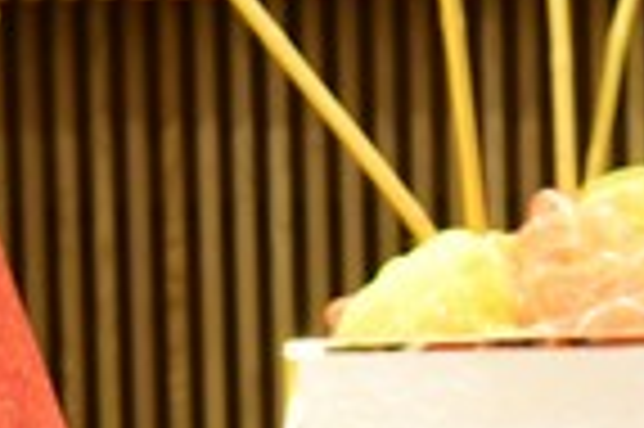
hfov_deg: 7.3
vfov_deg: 4.8
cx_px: 757
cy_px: 725
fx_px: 5039
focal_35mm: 282
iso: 2500
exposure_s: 1/125
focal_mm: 62
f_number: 4
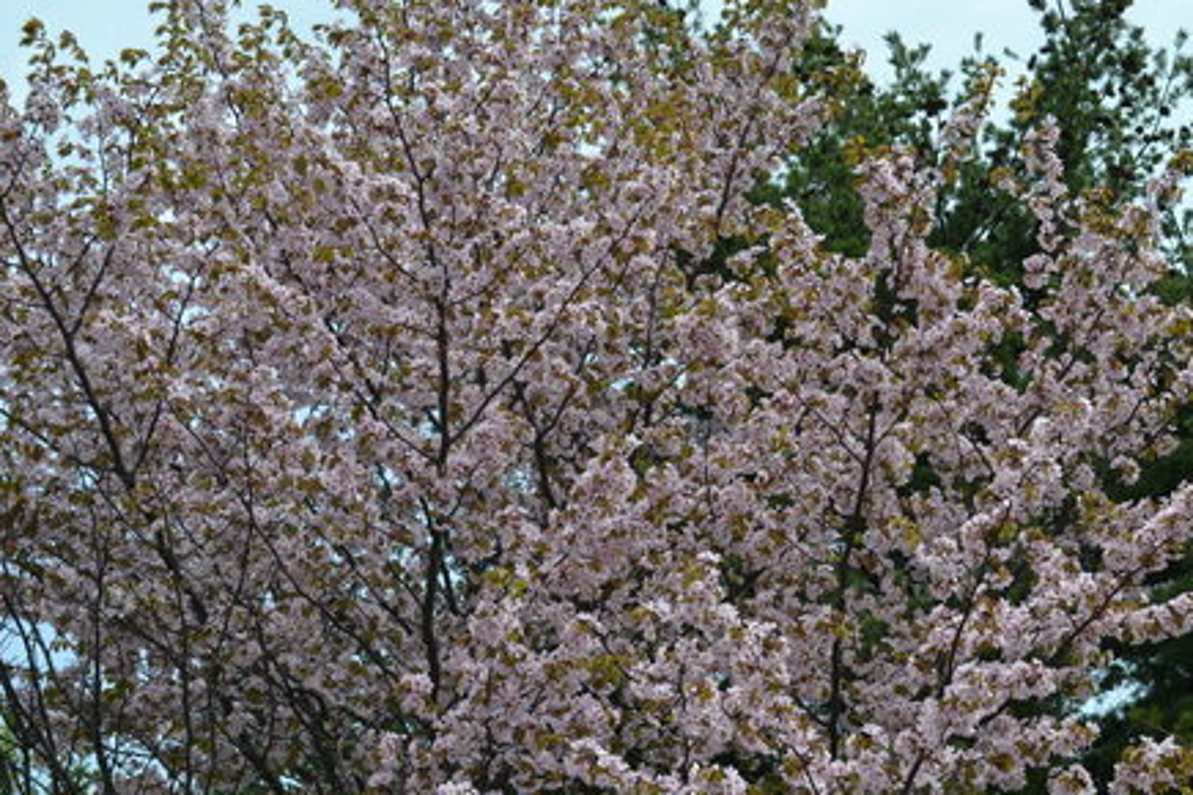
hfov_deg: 32.2
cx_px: 751
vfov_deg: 21.9
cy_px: 485
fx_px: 2054
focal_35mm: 62
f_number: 8
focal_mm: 30
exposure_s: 1/800
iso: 400
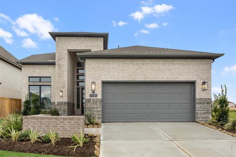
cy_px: 78
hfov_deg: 86.9
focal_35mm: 19
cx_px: 118
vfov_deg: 64.5
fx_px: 125
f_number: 9
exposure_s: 1/160
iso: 125
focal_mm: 19
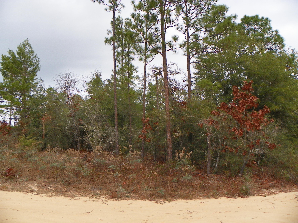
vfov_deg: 53.1
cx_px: 149
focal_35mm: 26
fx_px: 224
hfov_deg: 67.3
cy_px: 112
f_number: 4
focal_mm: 4.6
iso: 64
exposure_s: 1/250
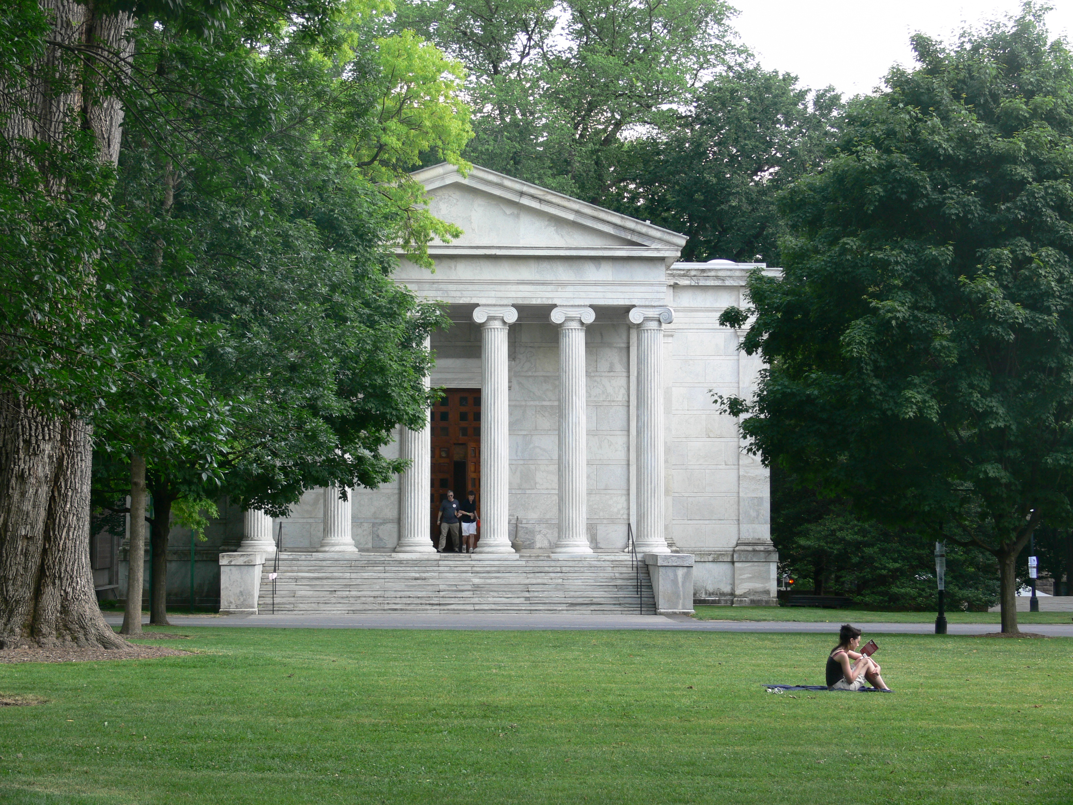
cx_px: 536
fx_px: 2325
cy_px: 402
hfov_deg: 26.0
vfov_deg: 19.6
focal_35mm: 75
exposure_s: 1/100
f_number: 5
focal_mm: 16
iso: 80
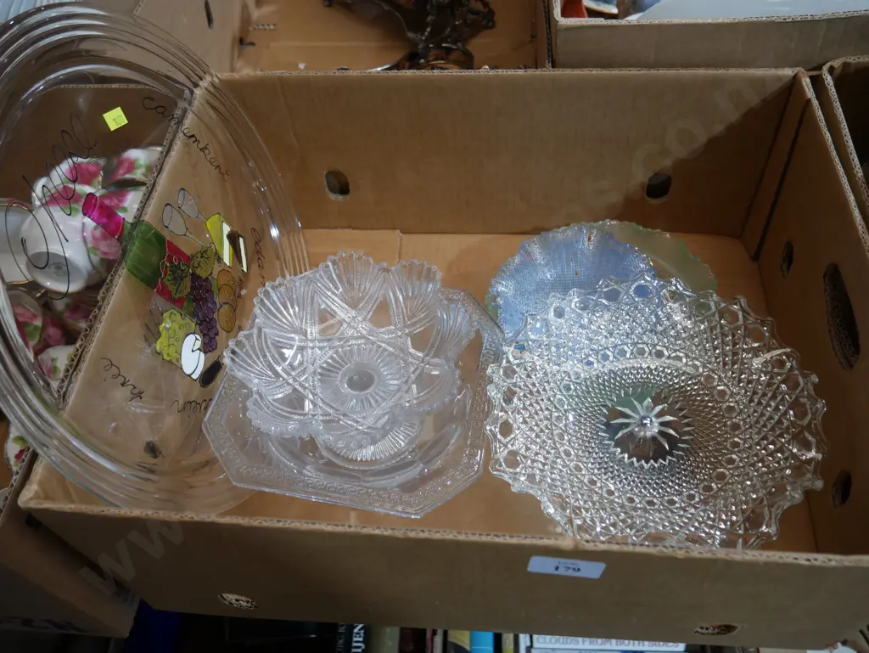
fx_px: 703
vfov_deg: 49.8
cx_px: 434
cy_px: 326
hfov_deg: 63.4
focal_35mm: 28
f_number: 3.5
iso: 500
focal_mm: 14
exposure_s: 1/60
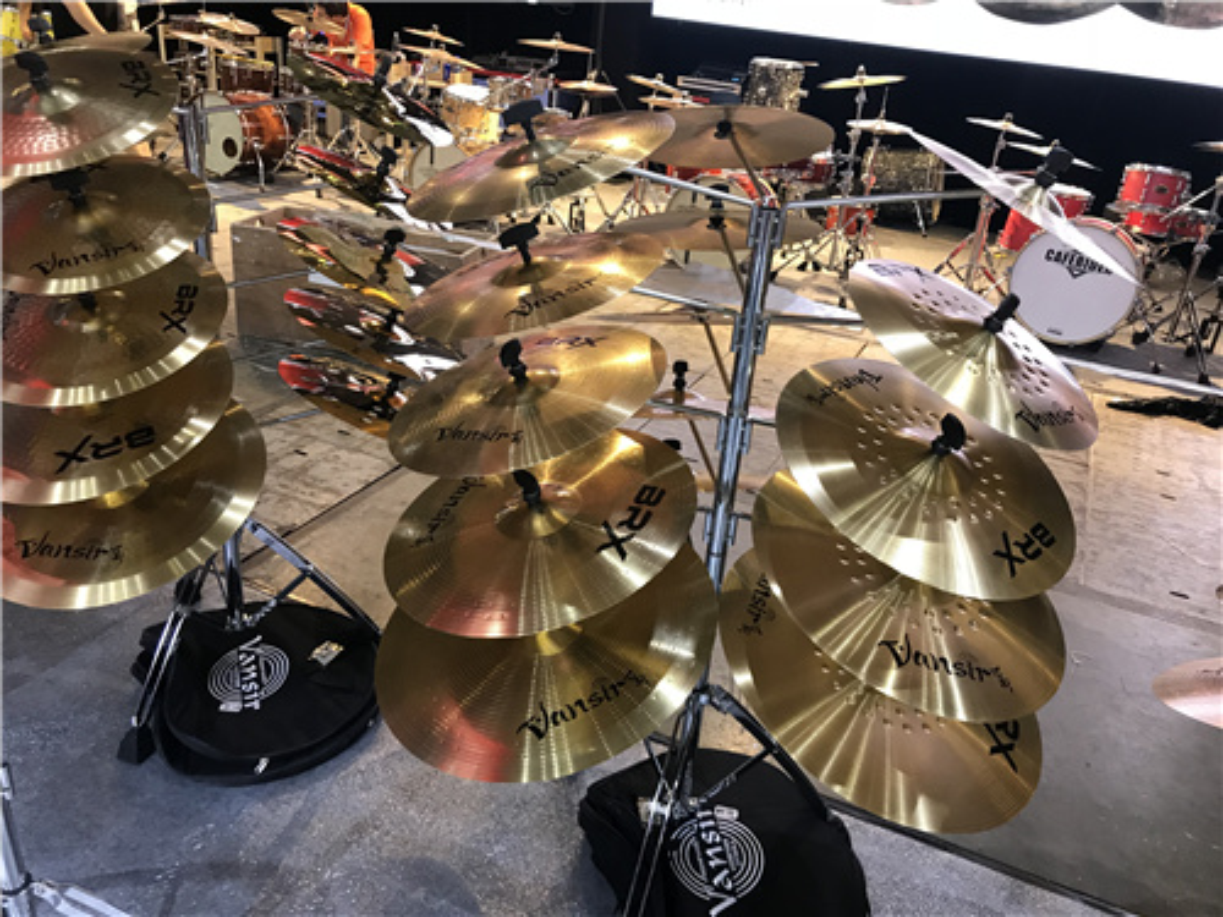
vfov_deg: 49.7
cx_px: 612
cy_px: 458
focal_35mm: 28
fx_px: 989
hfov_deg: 63.4
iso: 40
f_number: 1.8
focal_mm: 3.99
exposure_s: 1/25
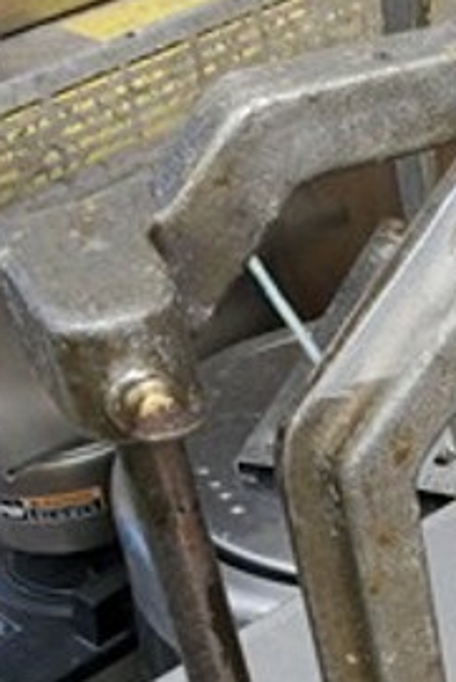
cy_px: 668
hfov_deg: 15.3
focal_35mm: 81
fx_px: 1537
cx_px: 738
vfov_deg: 24.0
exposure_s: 1/602
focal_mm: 4.3
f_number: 2.4
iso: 50
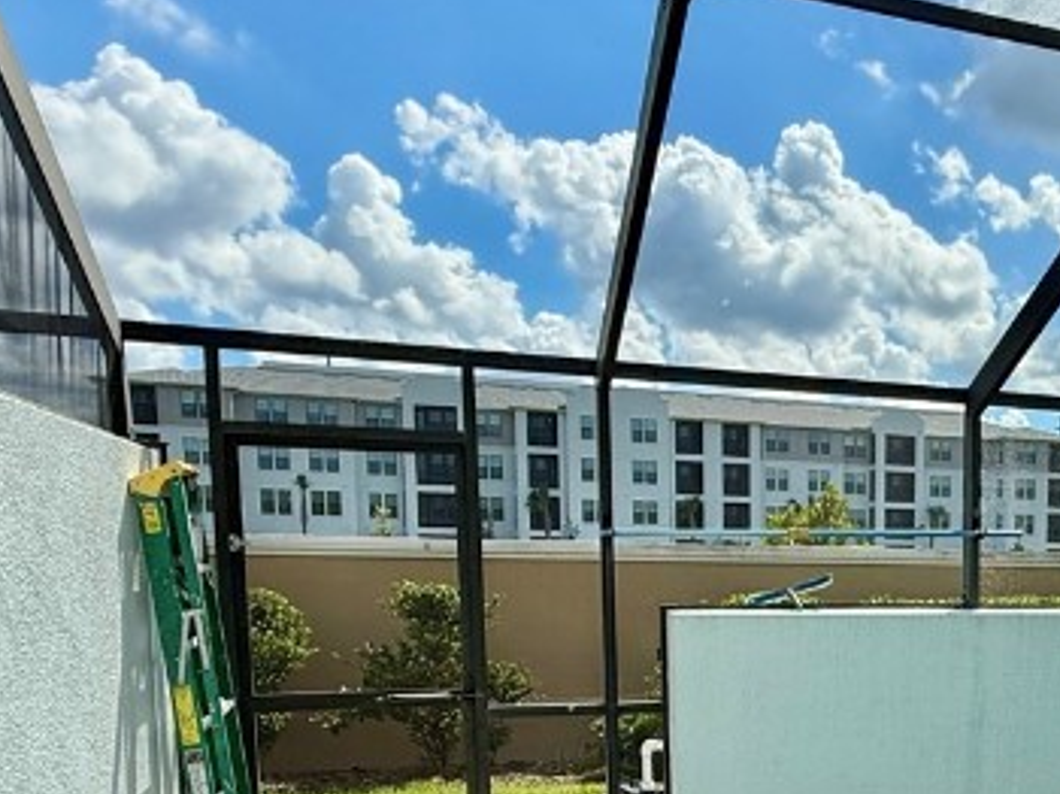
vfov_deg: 33.3
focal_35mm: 41
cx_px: 1002
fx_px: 1255
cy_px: 709
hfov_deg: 41.3
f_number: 2.2
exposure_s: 1/1368
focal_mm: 2.22
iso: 64
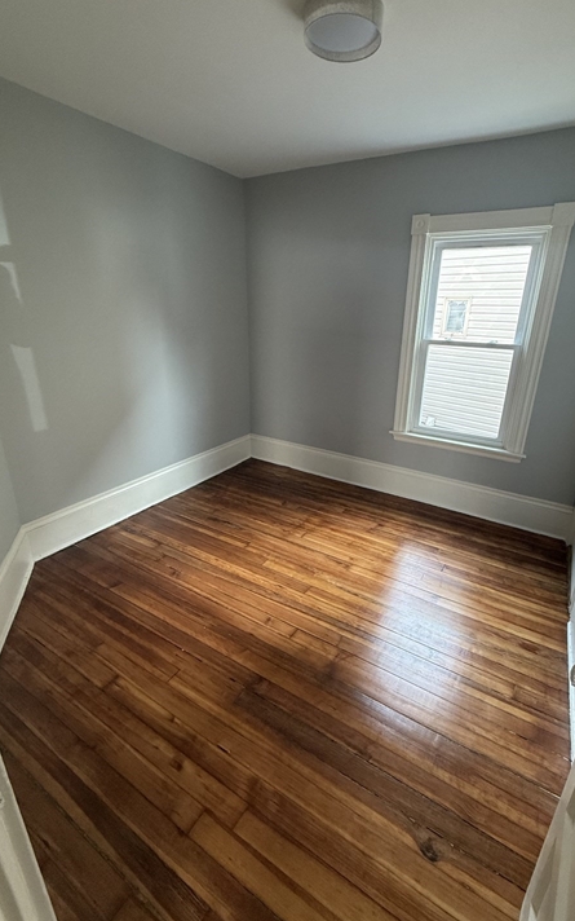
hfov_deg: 71.1
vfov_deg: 97.8
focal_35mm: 16
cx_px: 314
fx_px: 401
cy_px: 448
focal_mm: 2.22
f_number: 2.2
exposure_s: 1/99
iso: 250
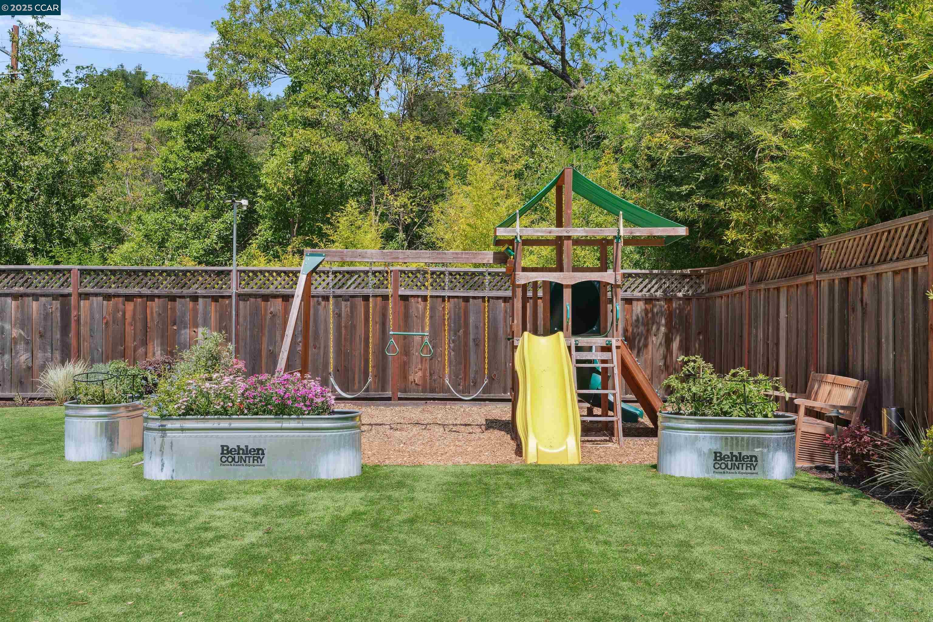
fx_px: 907
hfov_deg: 54.4
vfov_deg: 37.9
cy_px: 311
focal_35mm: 35
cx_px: 466
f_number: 9
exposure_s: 1/320
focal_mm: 35
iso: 320
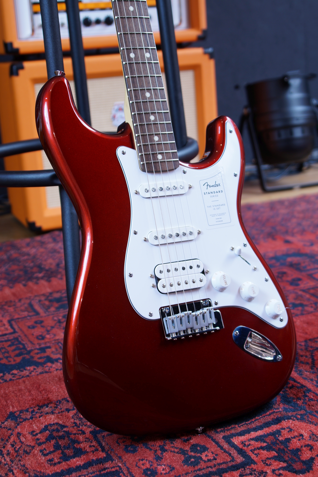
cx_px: 159
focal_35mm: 52
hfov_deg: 25.8
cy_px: 238
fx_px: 696
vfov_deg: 37.9
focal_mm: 35
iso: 100
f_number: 4.5
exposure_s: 1/6
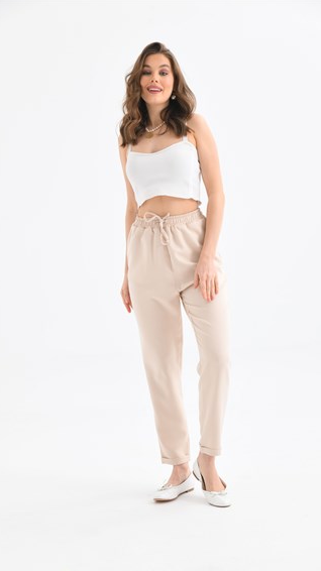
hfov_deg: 20.7
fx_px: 878
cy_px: 286
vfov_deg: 36.0
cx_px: 169
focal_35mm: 58
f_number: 6.3
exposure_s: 1/125
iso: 160
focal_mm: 55
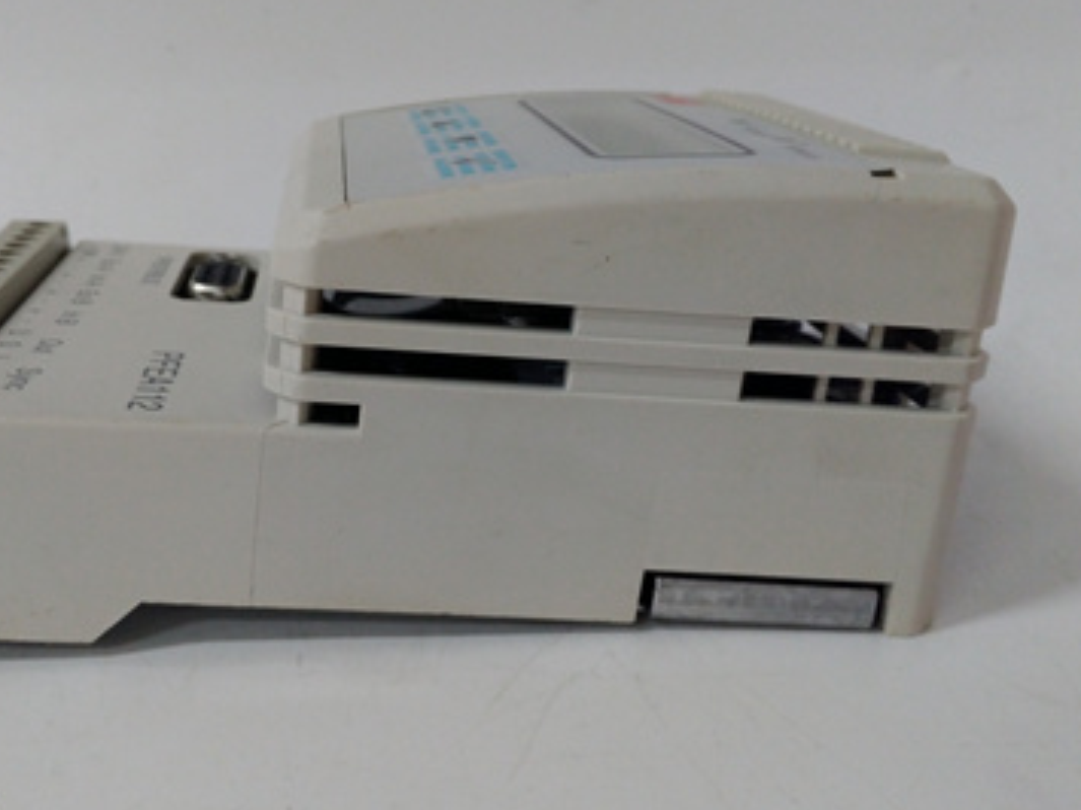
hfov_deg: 48.7
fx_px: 1186
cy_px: 361
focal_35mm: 38
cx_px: 426
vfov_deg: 37.7
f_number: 2
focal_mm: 3.79
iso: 285
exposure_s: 1/33
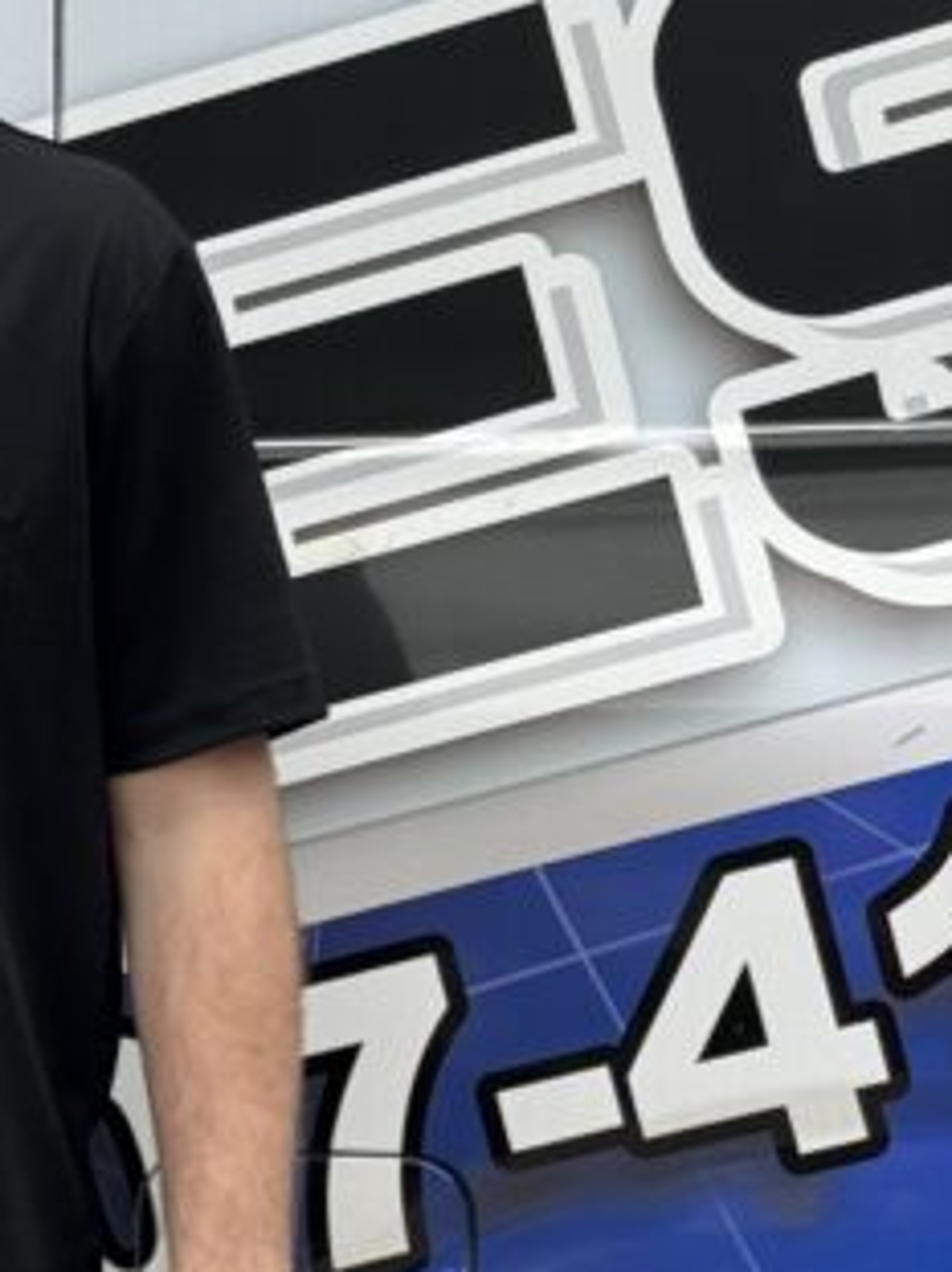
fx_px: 5798
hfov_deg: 9.3
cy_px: 712
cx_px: -135
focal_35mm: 158
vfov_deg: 12.5
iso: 64
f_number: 1.78
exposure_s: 1/739
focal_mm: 6.86
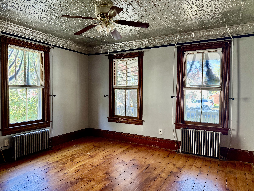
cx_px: 127
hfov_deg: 71.6
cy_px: 96
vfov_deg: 56.8
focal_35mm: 24
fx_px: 176
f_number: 1.78
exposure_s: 1/104
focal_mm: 6.76
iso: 200
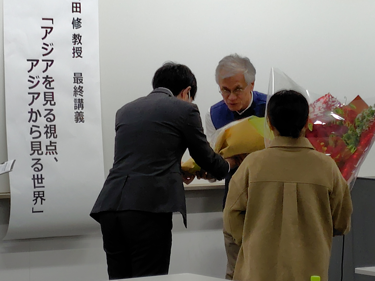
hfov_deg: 73.9
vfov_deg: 58.9
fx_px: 249
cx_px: 188
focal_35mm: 23
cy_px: 140
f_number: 1.9
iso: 138
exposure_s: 1/120
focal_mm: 5.6
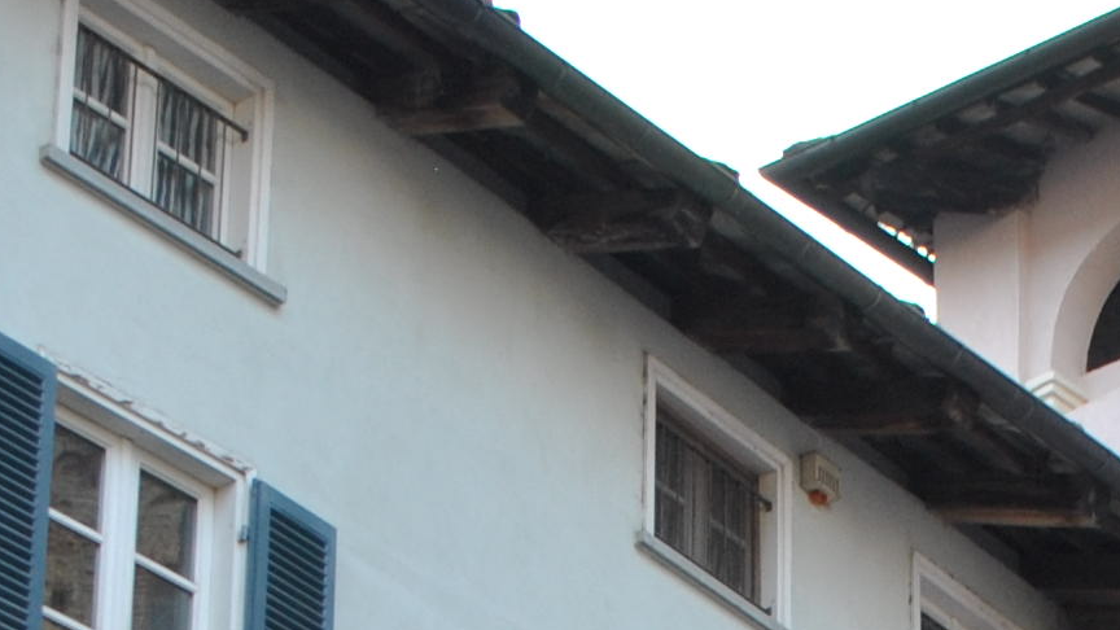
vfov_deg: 8.1
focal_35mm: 141
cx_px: 962
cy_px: 1383
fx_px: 4187
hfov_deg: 15.1
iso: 200
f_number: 4
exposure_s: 1/60
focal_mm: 20
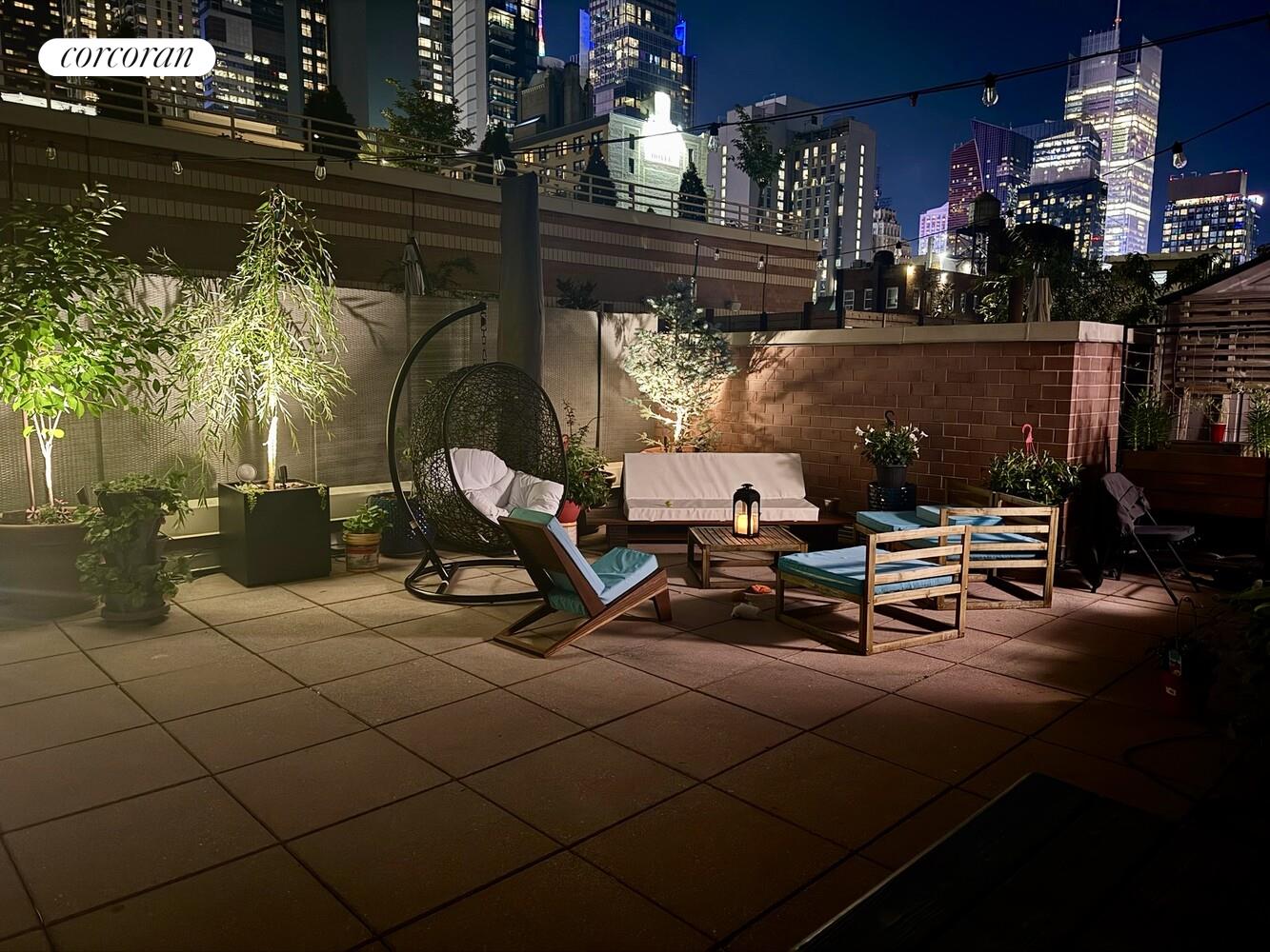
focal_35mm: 24
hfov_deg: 71.6
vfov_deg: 56.8
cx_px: 635
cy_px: 476
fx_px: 881
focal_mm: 6.76
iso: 1250
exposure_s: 1/9
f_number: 1.78
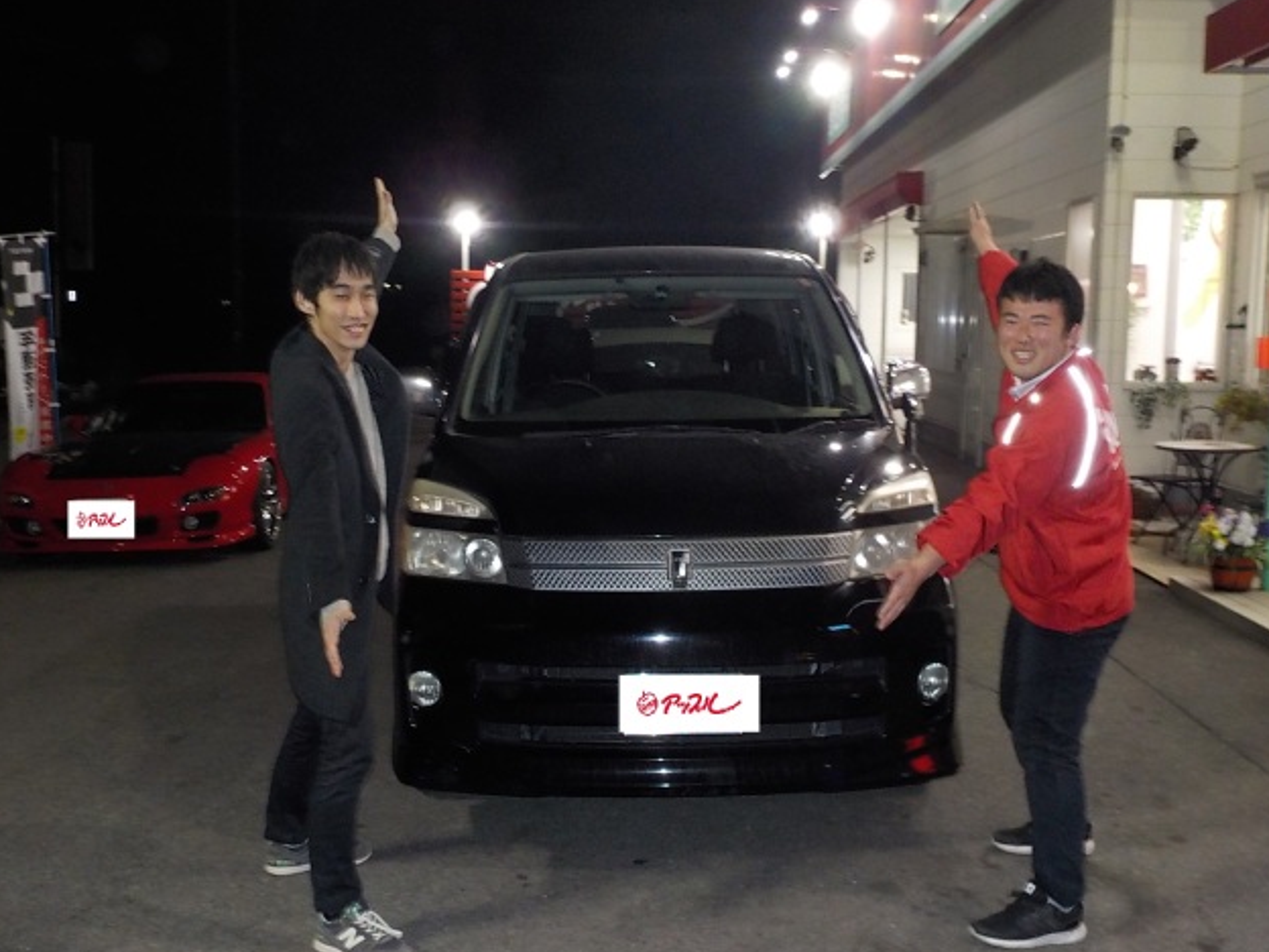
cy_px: 478
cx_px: 645
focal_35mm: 39
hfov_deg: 47.9
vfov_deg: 36.8
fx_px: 1430
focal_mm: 5.2
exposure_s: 1/30
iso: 320
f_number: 3.7
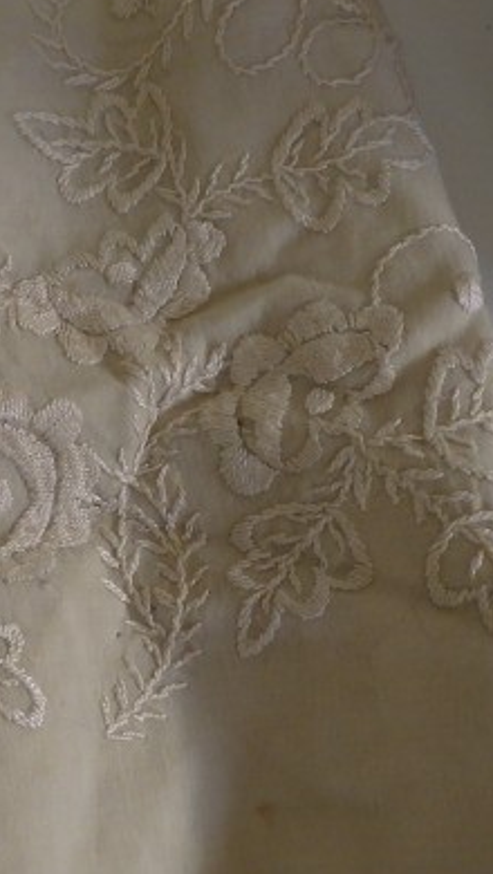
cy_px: 502
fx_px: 1159
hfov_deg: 23.3
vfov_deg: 41.2
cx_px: 31
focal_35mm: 50
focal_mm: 5
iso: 400
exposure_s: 1/45
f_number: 3.5
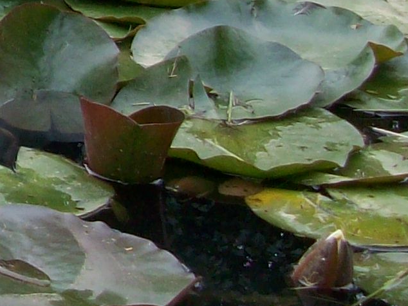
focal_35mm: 176
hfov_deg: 10.2
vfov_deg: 8.2
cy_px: -212
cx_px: -469
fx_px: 2074
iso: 64
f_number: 2.8
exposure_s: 1/109
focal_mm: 5.7
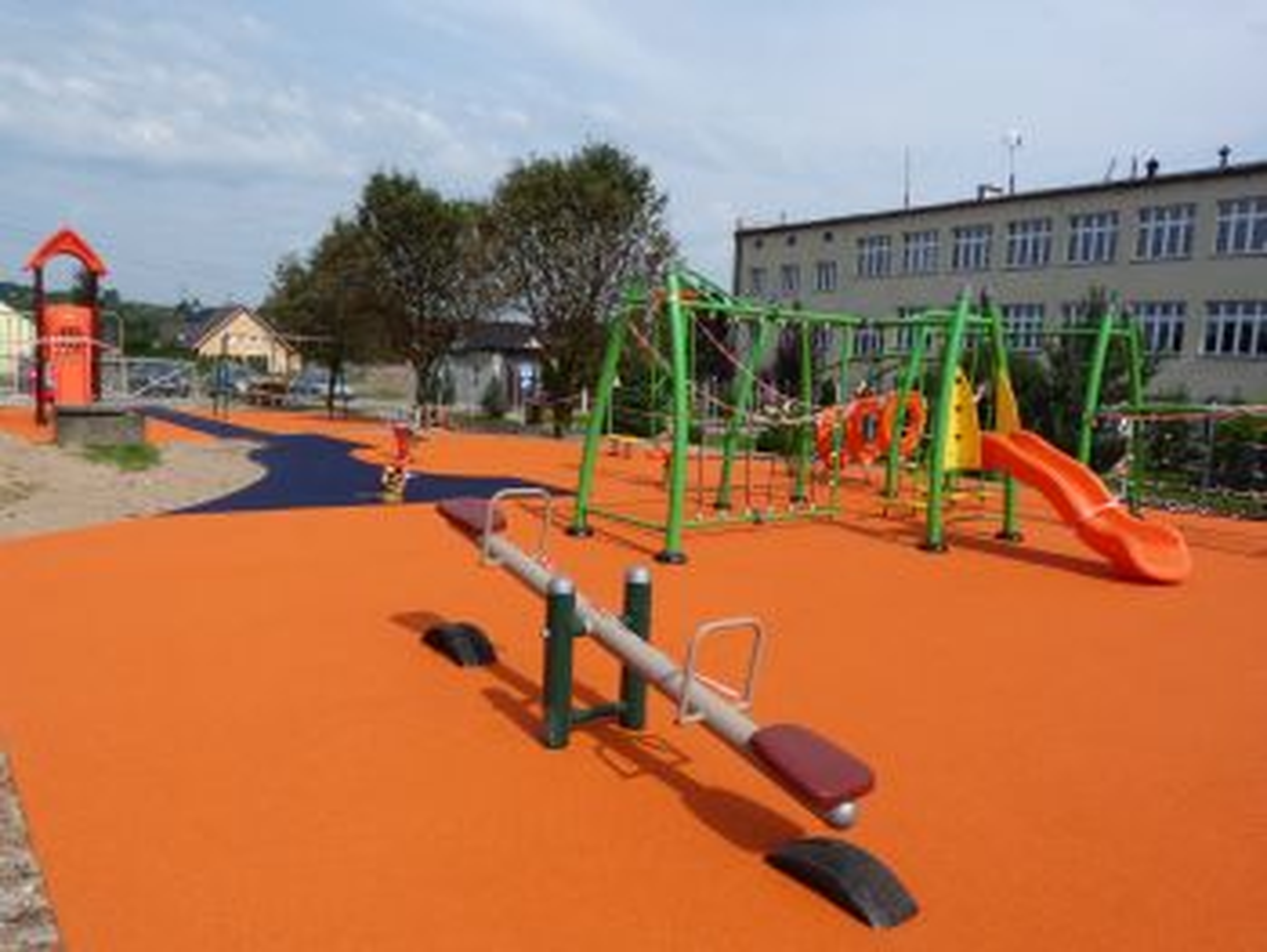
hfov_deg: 69.4
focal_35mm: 25
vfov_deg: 54.9
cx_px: 634
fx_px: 916
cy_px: 476
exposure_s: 1/400
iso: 80
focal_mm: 4.5
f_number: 5.6
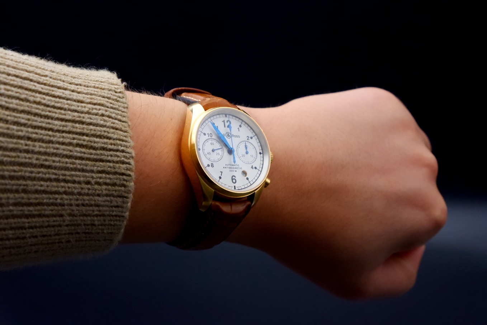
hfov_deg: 35.6
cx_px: 244
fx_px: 757
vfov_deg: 24.2
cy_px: 162
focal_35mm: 56
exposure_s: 1/4000
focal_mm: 37.4
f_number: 7.1
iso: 6400
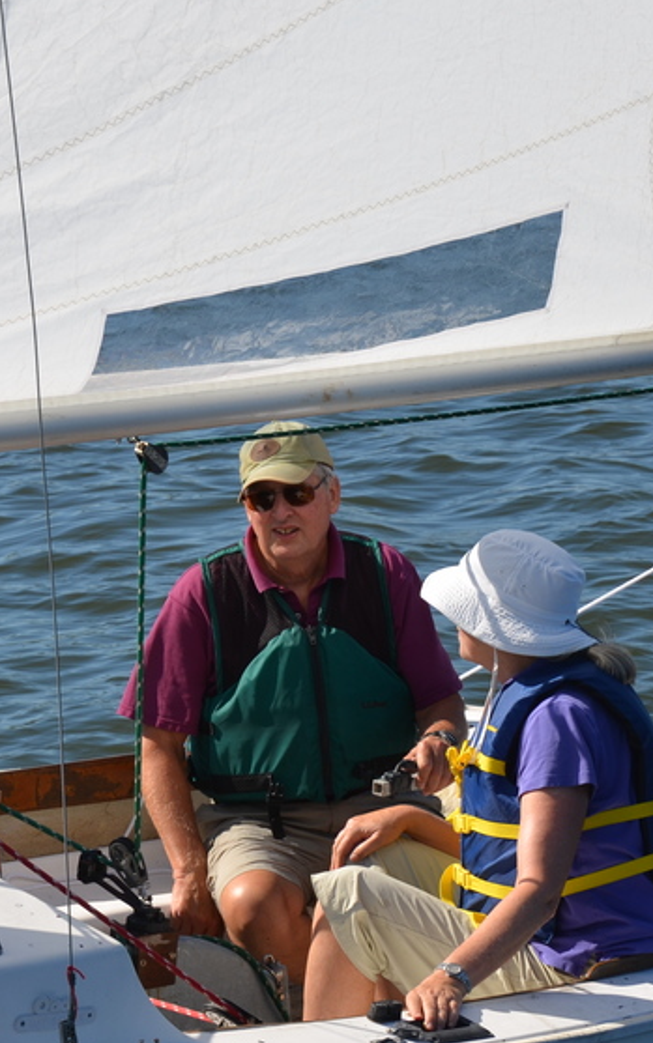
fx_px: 4381
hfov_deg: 8.5
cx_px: 232
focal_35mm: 154
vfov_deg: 13.6
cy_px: 520
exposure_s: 1/320
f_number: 9
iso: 100
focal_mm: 55
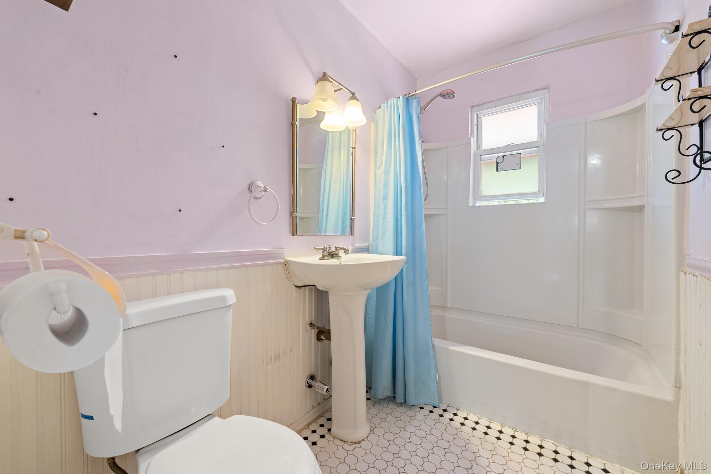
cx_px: 356
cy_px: 237
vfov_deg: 81.2
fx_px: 276
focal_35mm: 14
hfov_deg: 104.3
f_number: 10
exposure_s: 1.6
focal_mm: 14
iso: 400
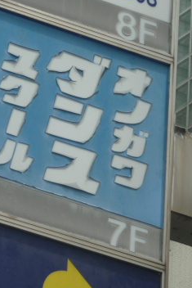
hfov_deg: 2.6
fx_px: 4204
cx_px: 62
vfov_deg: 3.9
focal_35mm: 526
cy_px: 124
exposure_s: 1/250
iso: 80
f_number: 4.8
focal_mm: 45.7
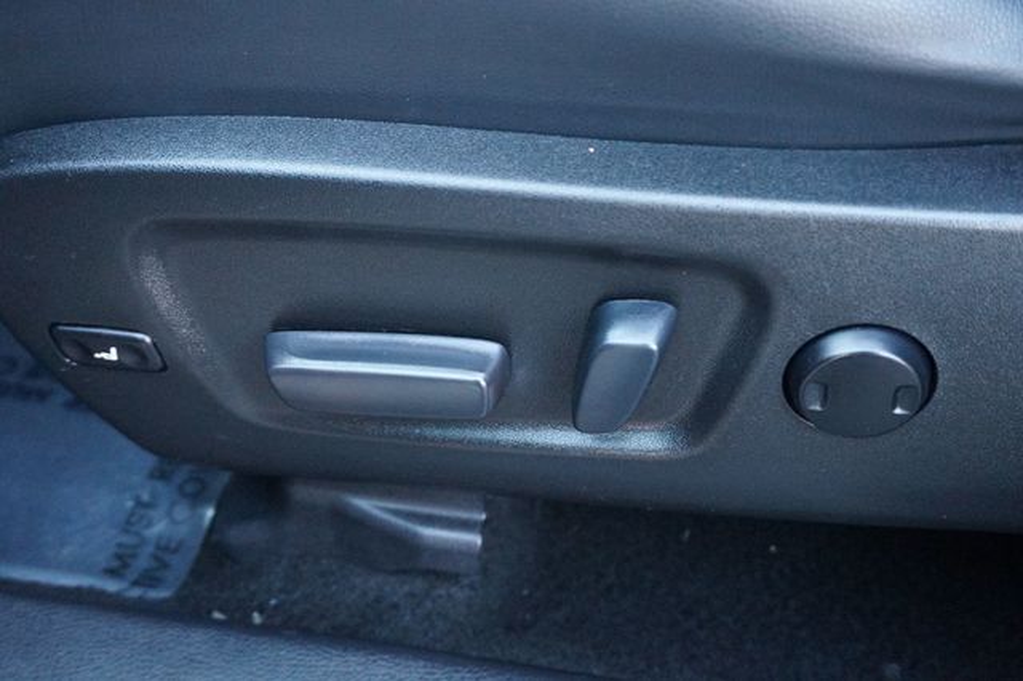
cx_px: 512
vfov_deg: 35.5
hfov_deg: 51.3
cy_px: 340
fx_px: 1065
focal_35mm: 38
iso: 3200
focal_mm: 25
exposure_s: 1/50
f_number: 4.5
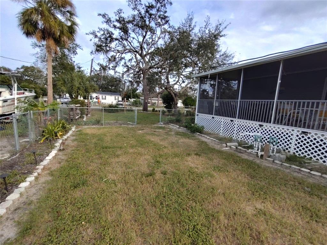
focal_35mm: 16
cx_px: 164
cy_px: 122
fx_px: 151
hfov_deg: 94.5
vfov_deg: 78.1
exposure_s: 1/560
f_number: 2.2
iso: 100
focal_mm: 1.66
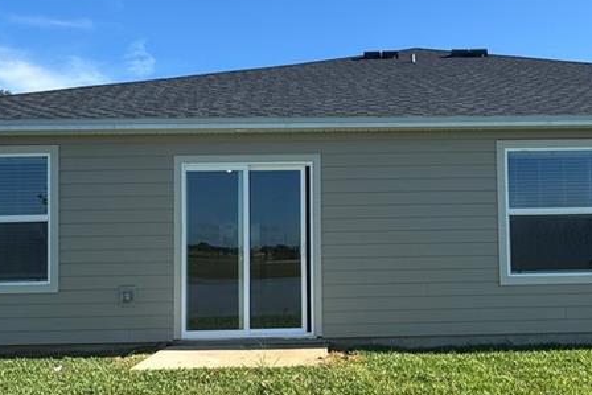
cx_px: 391
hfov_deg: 48.8
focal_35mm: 39
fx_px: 642
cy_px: 223
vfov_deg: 34.2
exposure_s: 1/1078
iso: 50
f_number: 2.2
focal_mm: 2.22
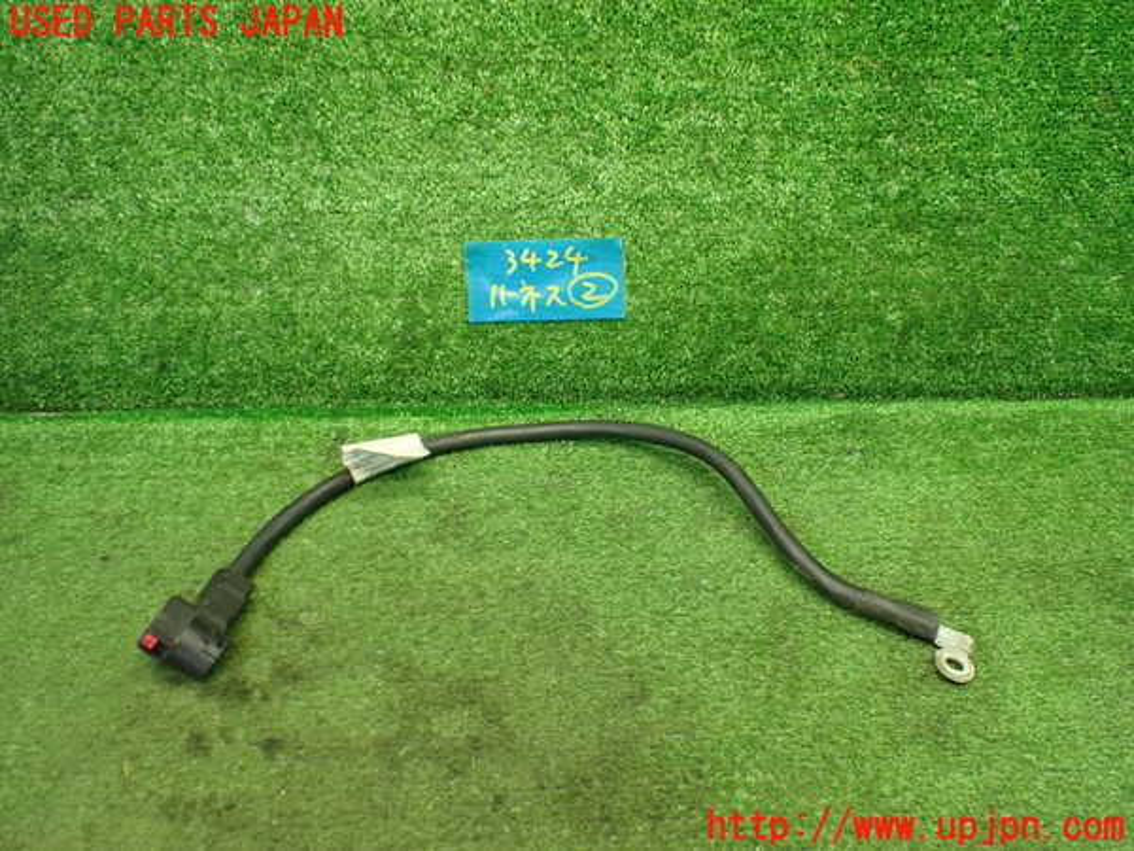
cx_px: 567
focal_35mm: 30
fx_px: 983
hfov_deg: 60.0
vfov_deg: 46.8
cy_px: 426
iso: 800
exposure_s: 1/125
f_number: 2.3
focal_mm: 5.4
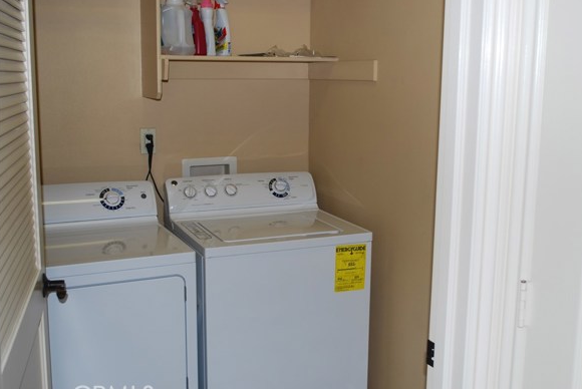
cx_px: 316
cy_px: 194
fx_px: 696
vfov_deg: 31.3
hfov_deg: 45.3
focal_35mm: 43
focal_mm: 26
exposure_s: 1/60
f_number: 4.2
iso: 200
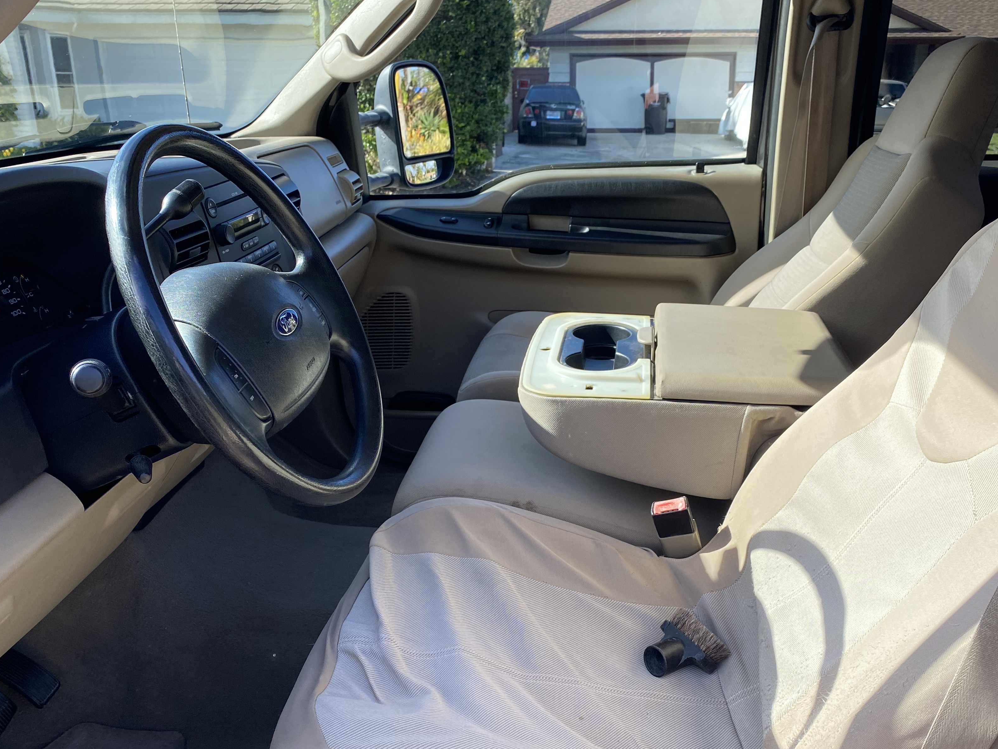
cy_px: 471
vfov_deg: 42.6
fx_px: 951
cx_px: 556
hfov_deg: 55.2
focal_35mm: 33
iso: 32
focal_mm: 4.25
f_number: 1.8
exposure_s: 1/585
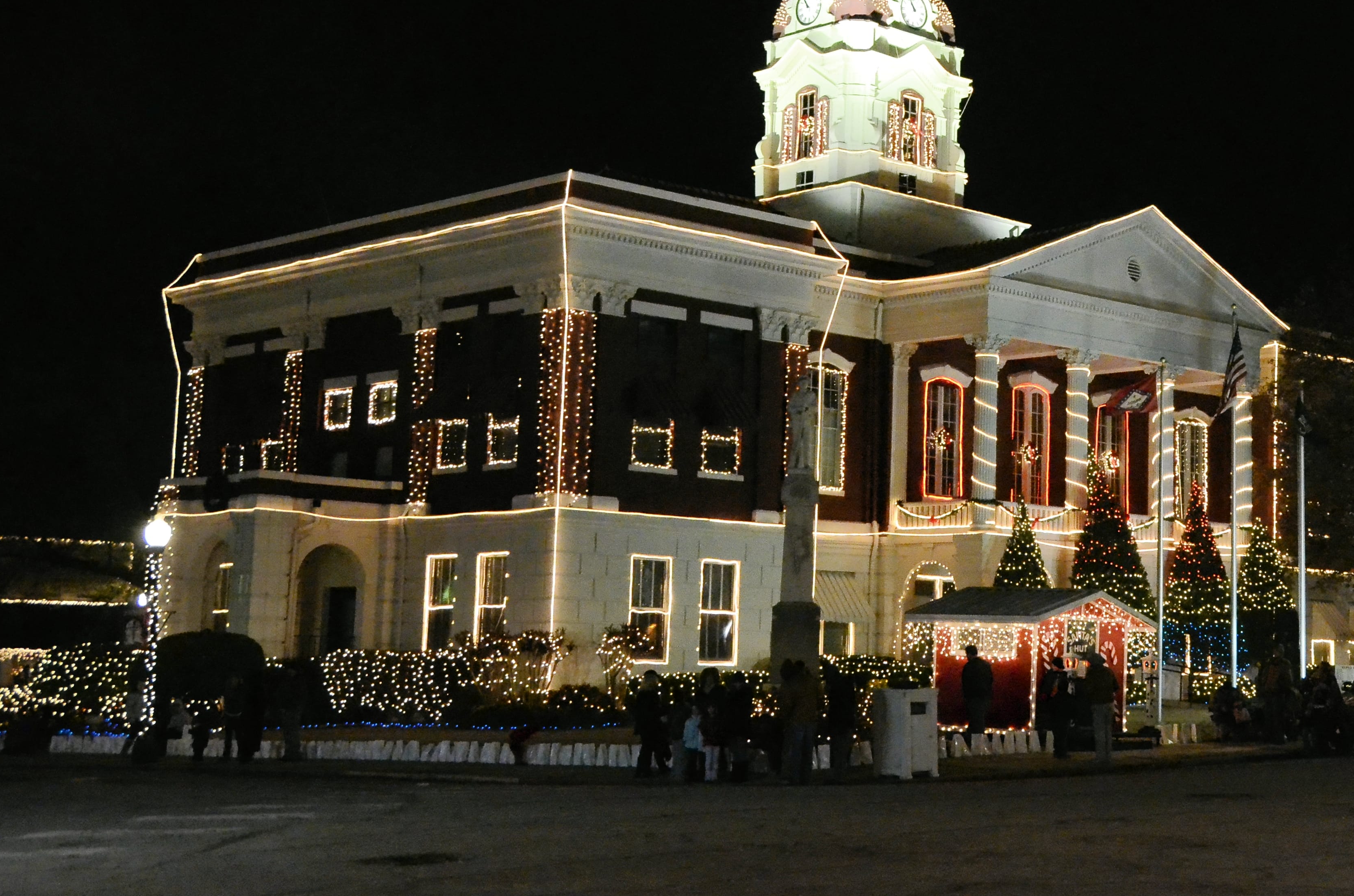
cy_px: 309
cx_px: 954
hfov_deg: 32.5
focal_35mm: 61
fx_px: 2289
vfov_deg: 22.1
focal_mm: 28
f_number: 4
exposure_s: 1/80
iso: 6400
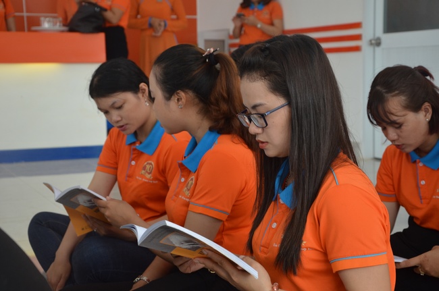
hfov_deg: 27.0
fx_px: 913
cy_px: 146
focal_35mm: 75
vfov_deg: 18.1
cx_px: 220
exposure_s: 1/200
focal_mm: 50
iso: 1000
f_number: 7.1
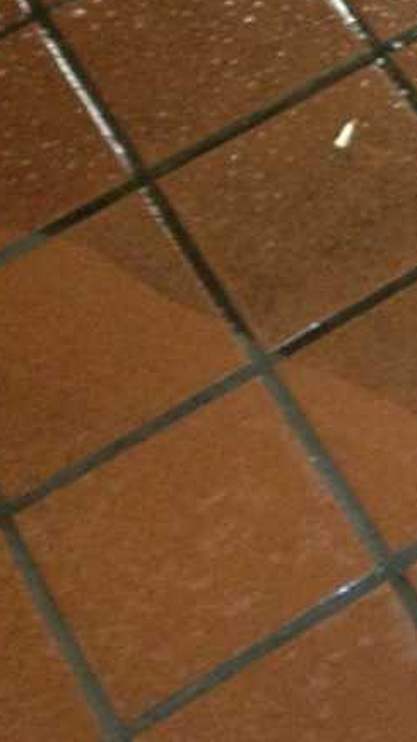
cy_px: 174
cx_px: 980
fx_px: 2301
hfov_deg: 9.3
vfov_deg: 18.2
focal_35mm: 117
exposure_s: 1/20
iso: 250
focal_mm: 4.28
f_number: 2.4
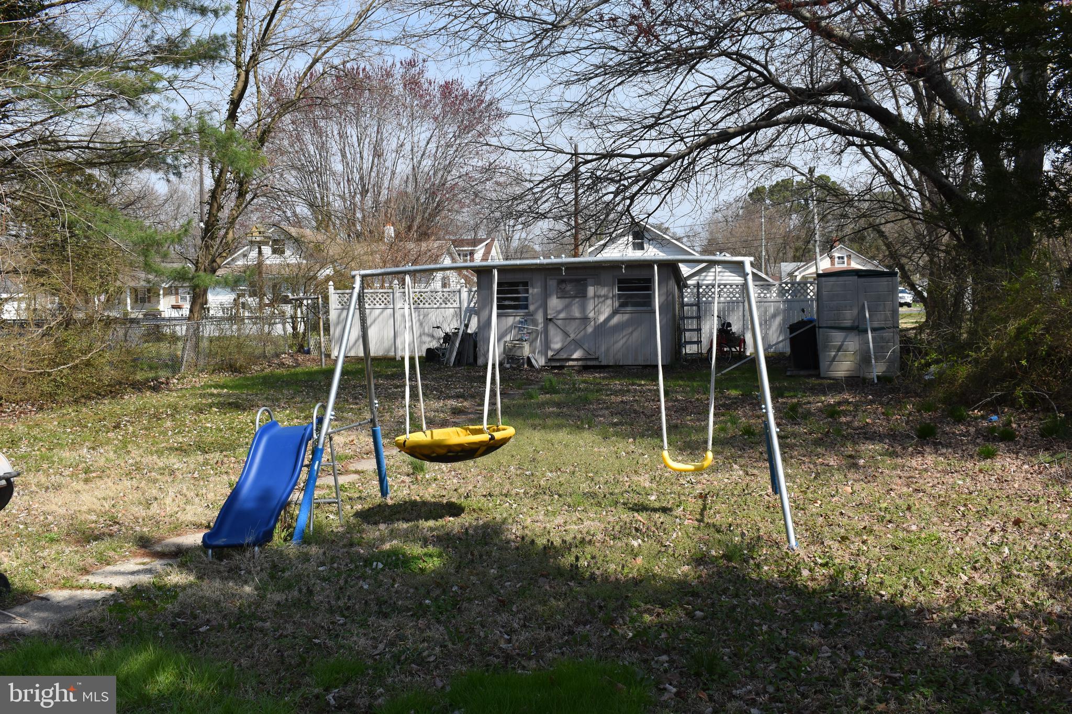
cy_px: 357
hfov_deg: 53.1
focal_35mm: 36
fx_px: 1072
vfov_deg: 36.9
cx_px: 536
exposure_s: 1/320
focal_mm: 24
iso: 200
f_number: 9
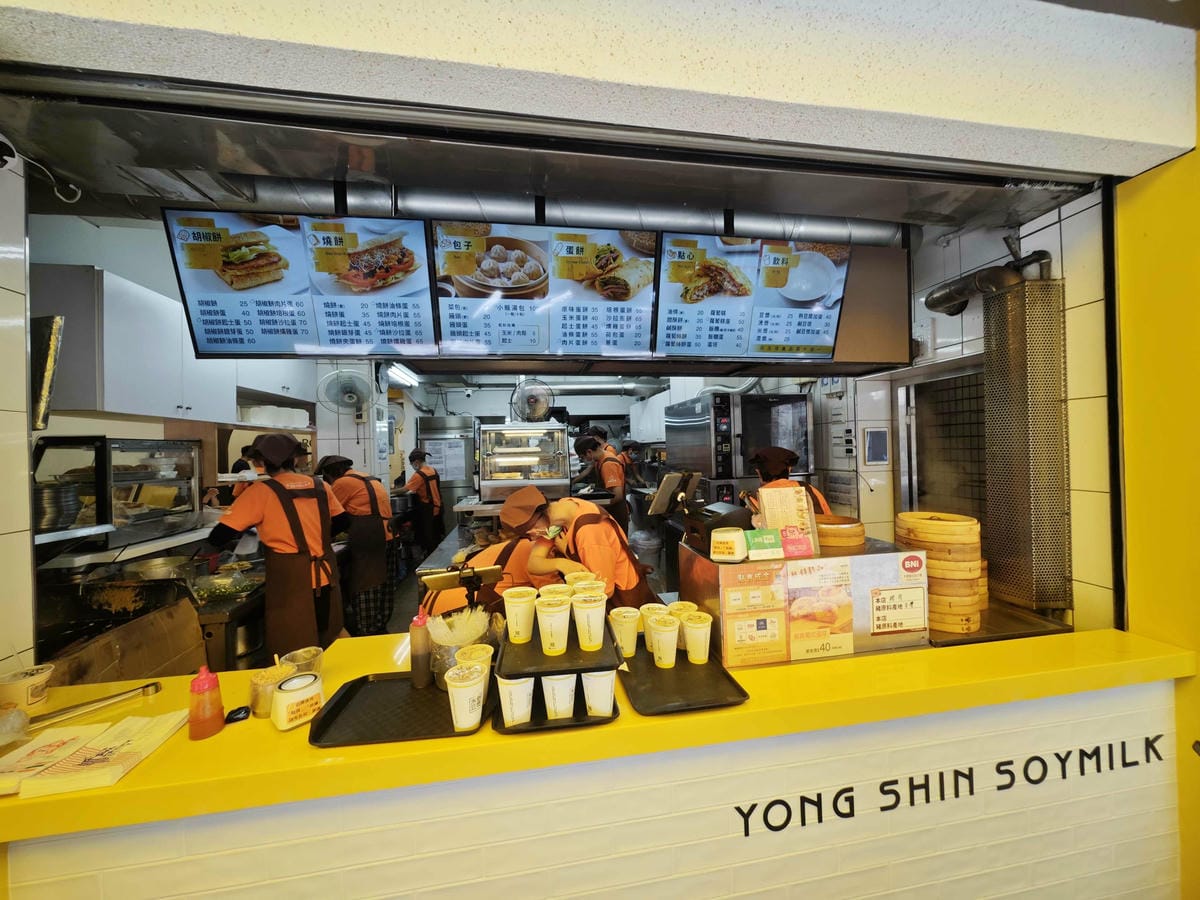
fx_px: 416
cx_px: 600
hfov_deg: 110.5
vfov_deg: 94.5
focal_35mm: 12
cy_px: 450
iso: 50
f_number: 1.8
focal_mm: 2.03
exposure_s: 1/122
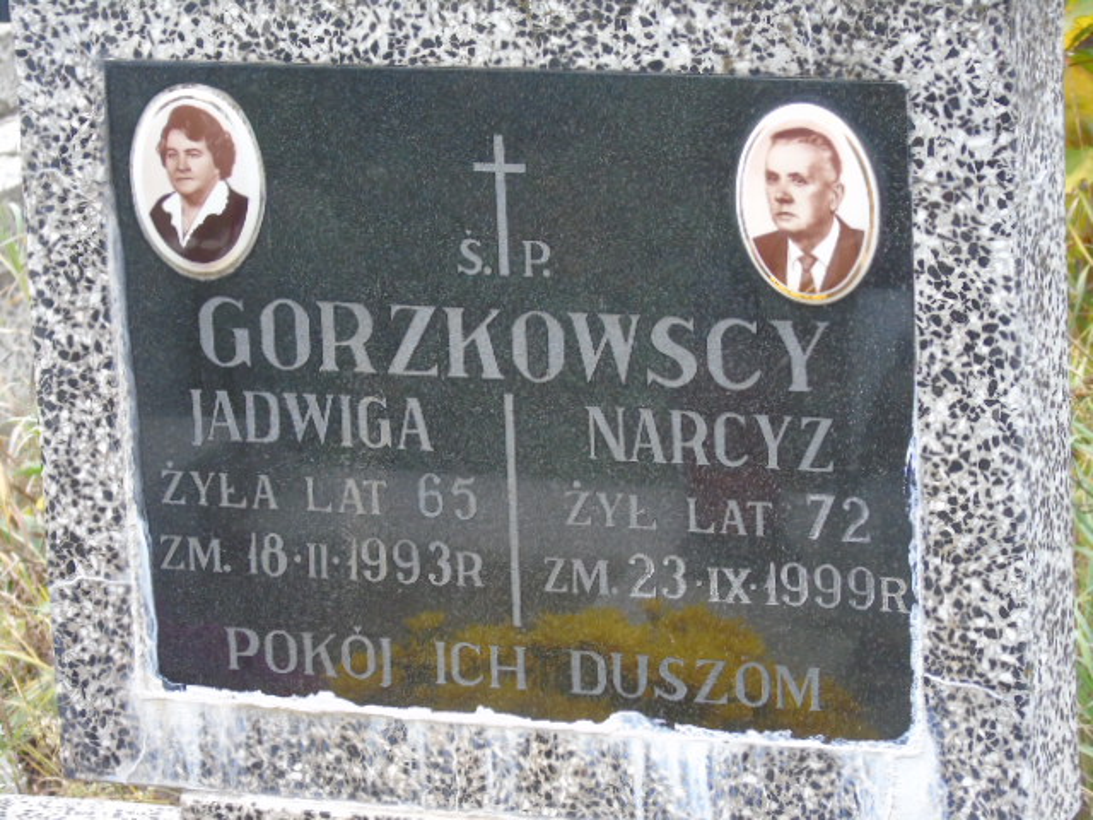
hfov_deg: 12.2
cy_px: 410
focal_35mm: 162
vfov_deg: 9.2
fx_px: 5115
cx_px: 546
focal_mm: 29
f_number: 4.9
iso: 400
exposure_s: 1/125
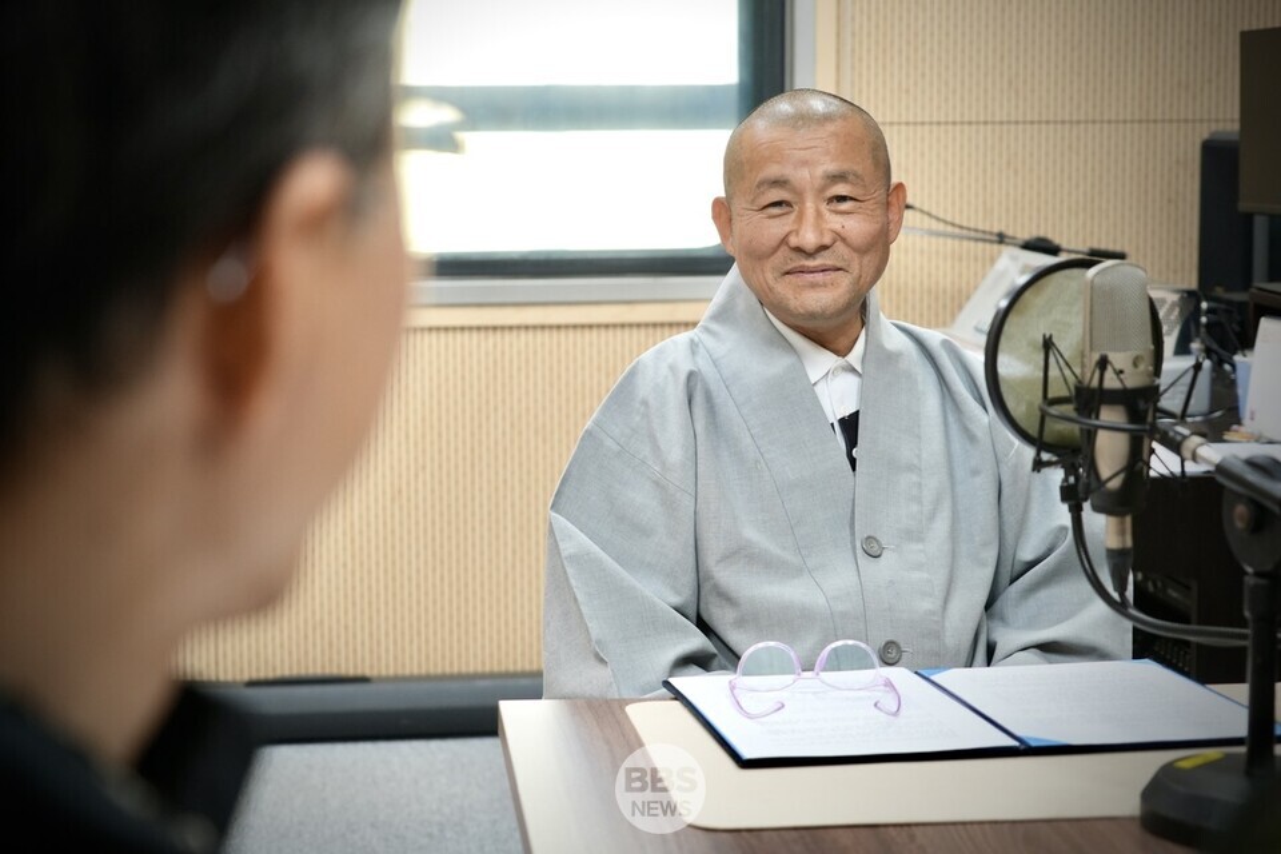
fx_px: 2384
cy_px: 427
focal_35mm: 67
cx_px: 640
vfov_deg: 20.3
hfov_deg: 30.1
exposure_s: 1/80
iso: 1000
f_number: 5
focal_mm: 67
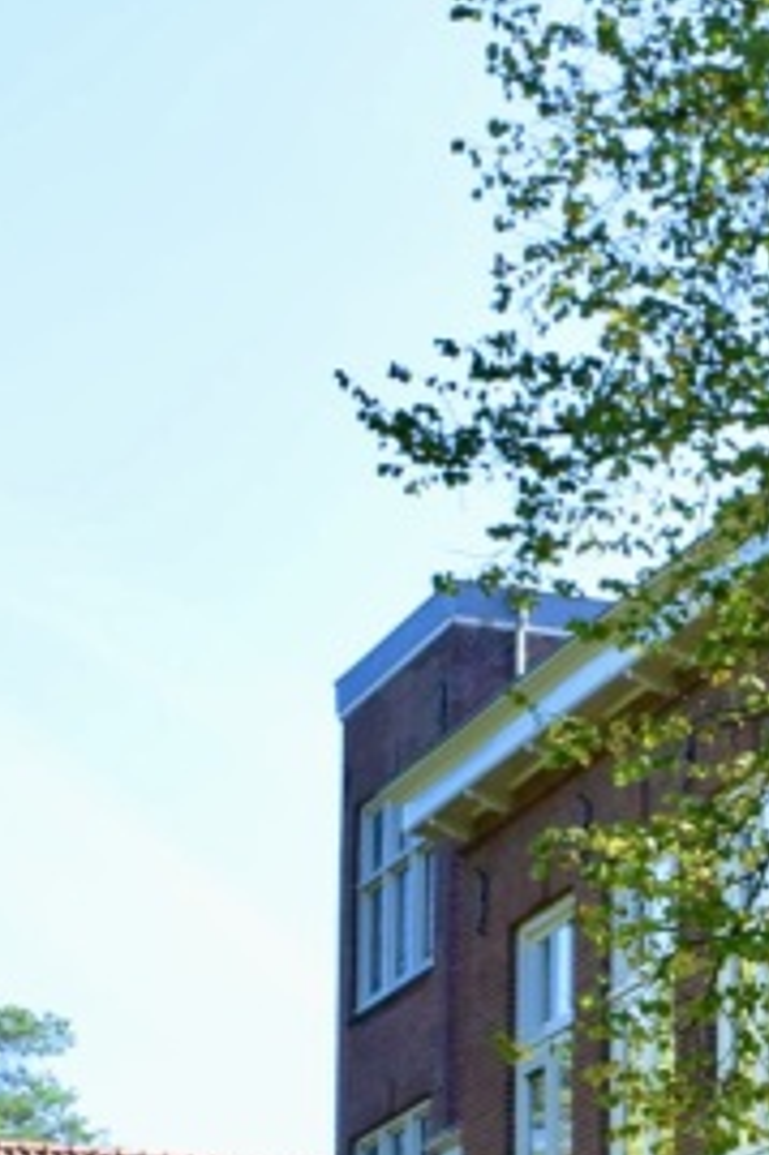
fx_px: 4331
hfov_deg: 9.8
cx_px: 1211
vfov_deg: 14.8
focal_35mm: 135
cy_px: 1316
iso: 400
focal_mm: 22
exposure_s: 1/200
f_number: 10
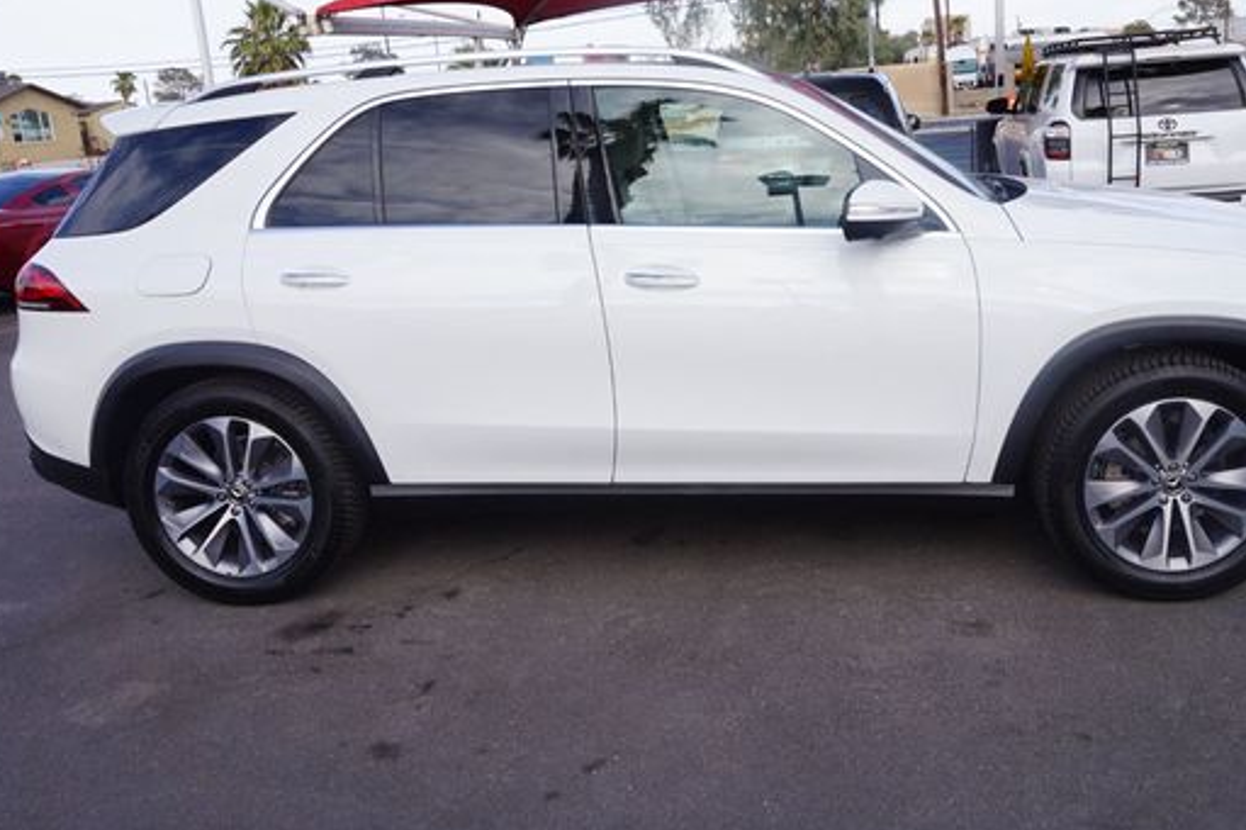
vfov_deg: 43.3
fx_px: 1038
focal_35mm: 30
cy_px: 319
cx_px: 703
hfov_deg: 61.7
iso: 100
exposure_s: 1/80
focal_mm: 16
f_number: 10
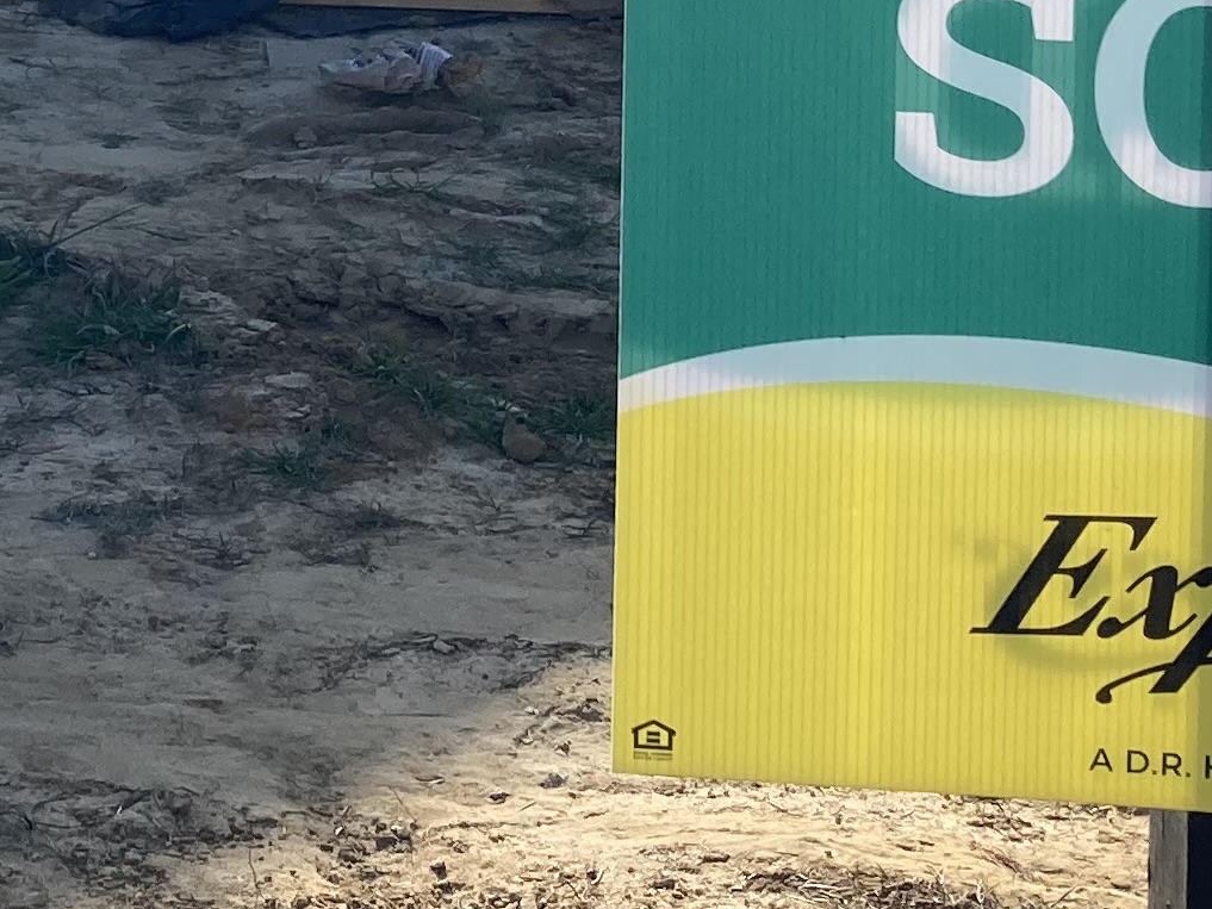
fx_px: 3887
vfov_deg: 12.5
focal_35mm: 111
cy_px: -552
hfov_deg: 17.1
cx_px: -133
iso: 20
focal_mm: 3.99
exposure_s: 1/1621
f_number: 1.8
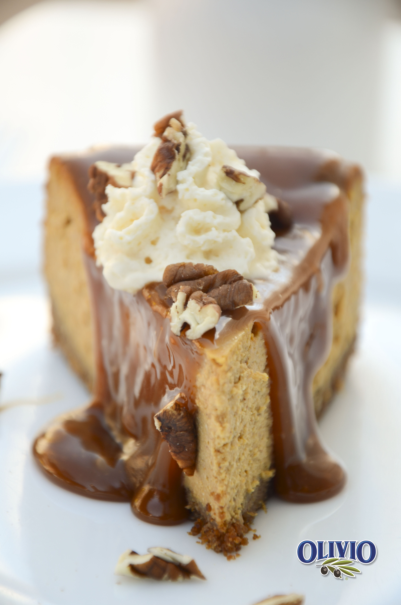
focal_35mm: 158
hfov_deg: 8.7
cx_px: 200
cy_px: 302
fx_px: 2643
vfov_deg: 13.1
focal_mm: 105
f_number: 5.6
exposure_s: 1/100
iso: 200
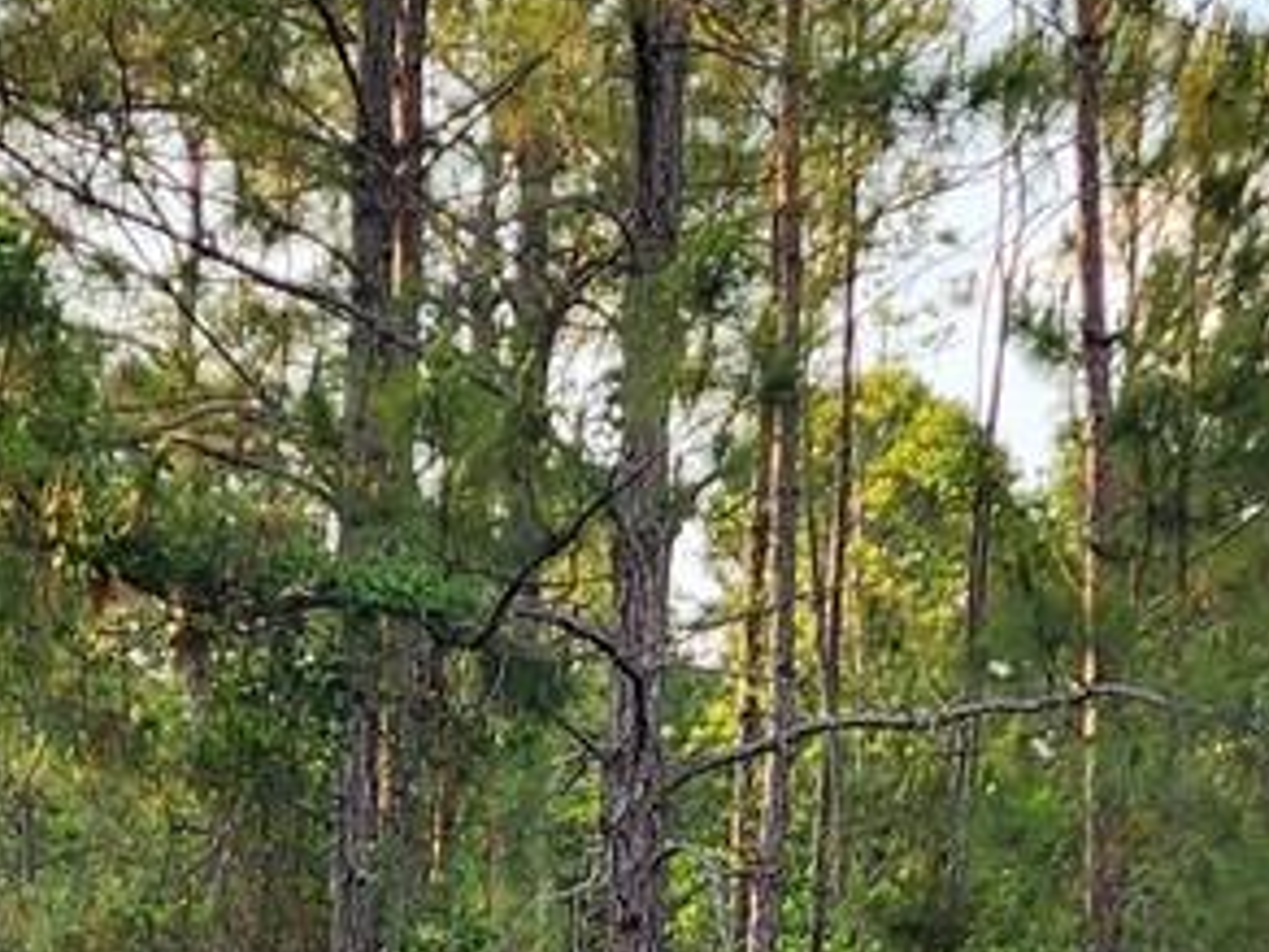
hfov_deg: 15.4
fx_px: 4619
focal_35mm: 126
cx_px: 100
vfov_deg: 11.0
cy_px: 1704
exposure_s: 1/180
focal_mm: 6.4
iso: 12
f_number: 1.8
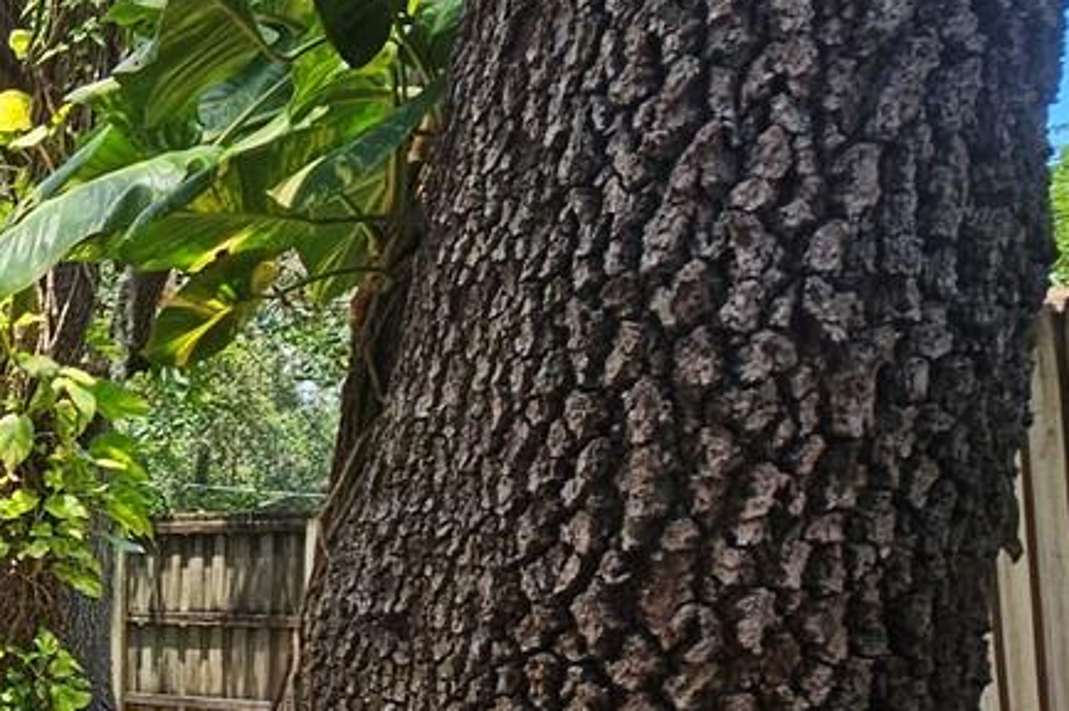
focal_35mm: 50
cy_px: 597
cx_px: -523
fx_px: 1484
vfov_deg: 26.3
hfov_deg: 27.6
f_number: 2.2
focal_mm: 2.2
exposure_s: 1/490
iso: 50
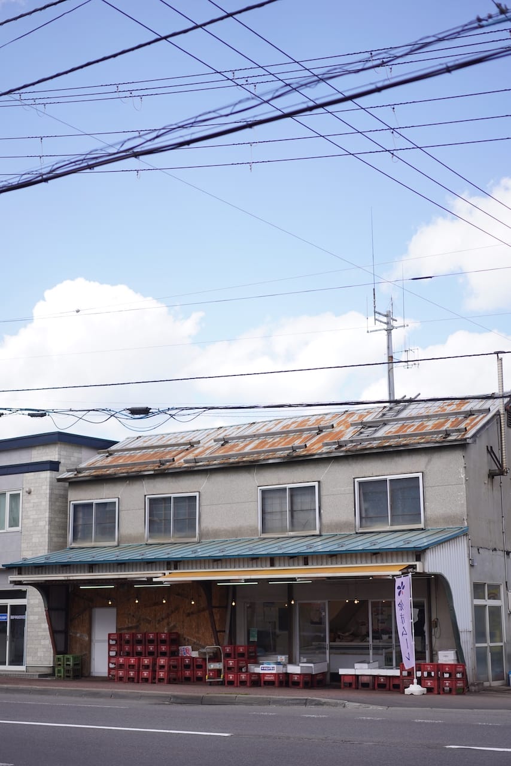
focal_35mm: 55
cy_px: 383
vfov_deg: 36.2
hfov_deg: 24.6
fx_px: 1170
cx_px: 256
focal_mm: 55
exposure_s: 1/2500
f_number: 1.8
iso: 100
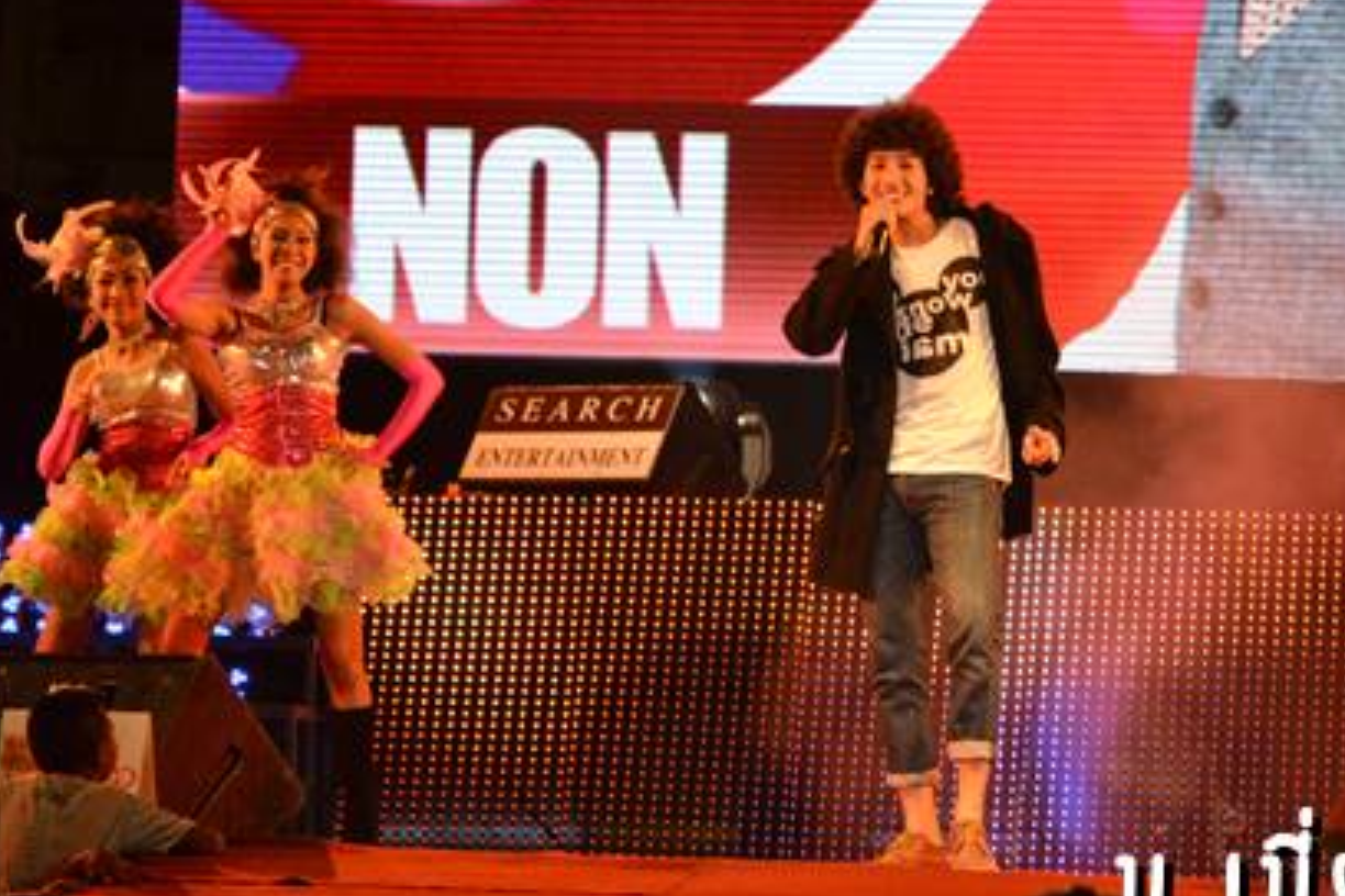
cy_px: 323
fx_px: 8657
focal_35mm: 232
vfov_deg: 5.9
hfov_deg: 8.9
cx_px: 735
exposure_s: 1/320
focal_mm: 105
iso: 3200
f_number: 5.6
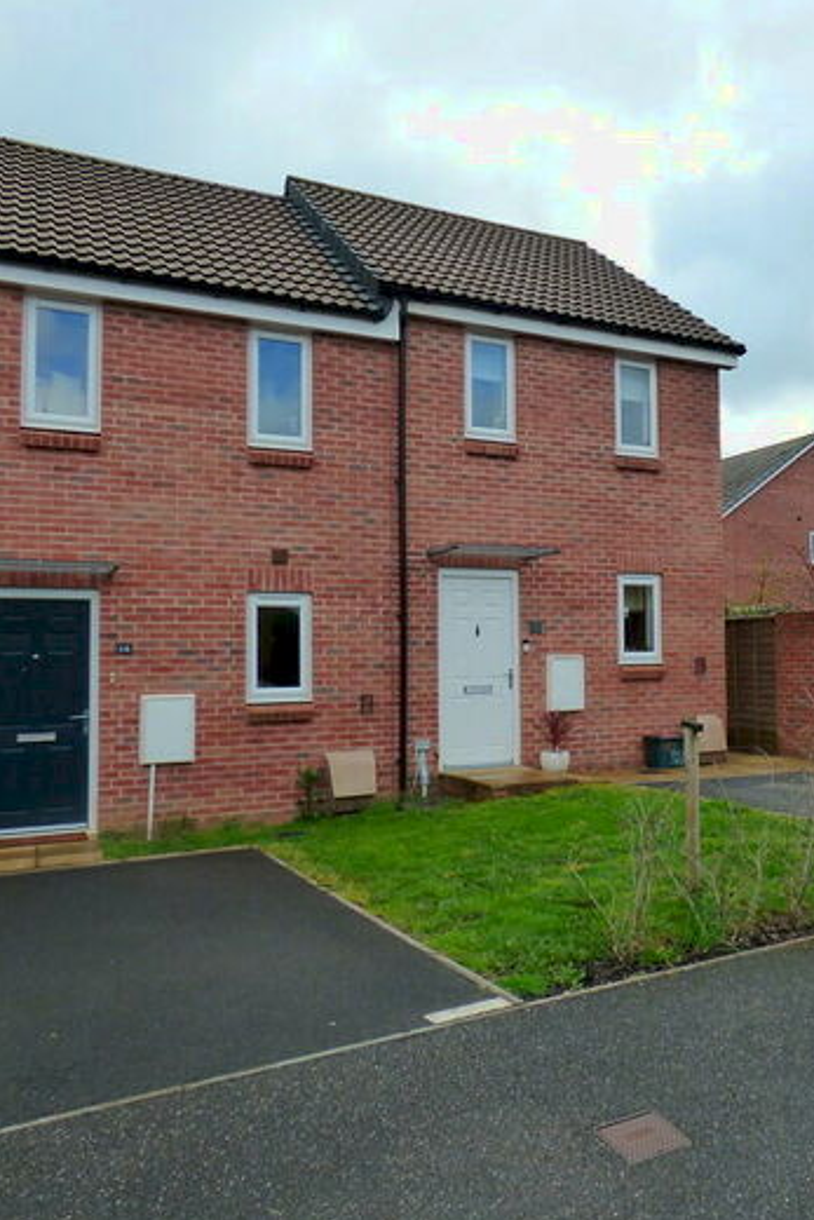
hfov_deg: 45.1
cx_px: 593
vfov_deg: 65.5
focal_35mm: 28
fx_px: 949
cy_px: 611
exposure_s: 1/800
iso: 200
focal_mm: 3.58
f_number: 3.2
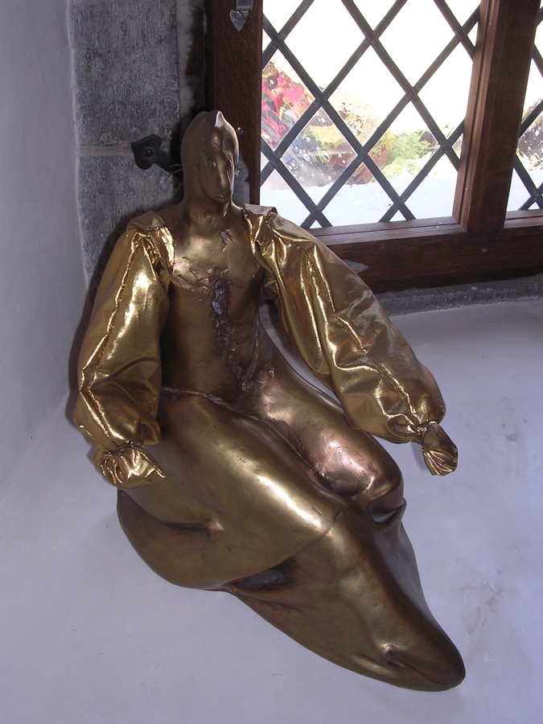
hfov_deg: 33.6
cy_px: 362
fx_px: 899
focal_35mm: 43
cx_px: 272
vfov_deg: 43.9
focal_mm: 6.6
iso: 100
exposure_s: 1/60.1
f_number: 3
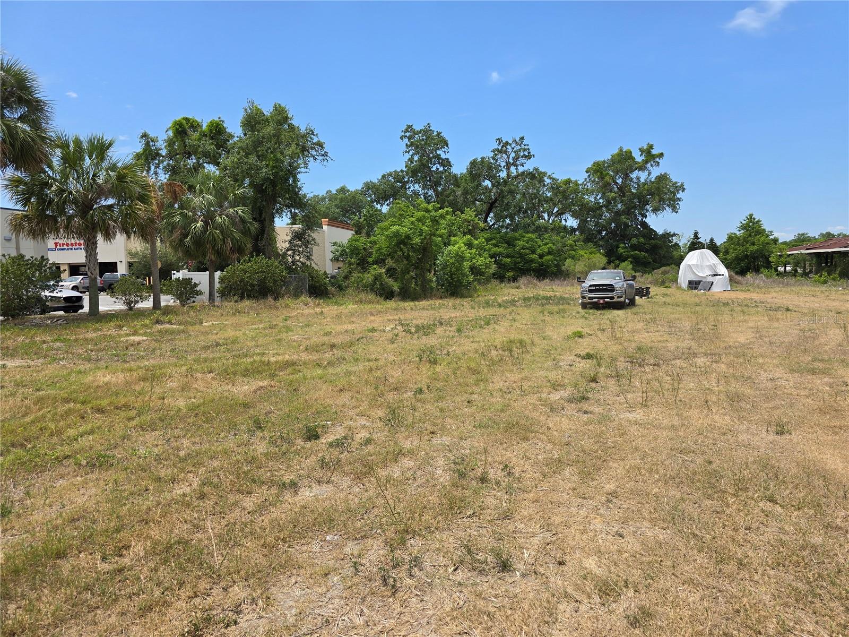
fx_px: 564
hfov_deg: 73.9
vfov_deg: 58.9
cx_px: 424
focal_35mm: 23
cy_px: 318
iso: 12
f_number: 1.7
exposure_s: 1/829
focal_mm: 6.3
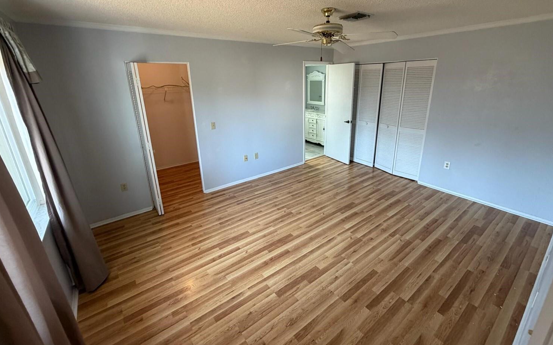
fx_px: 241
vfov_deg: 70.9
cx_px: 290
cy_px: 150
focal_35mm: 16
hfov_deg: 97.8
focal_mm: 2.22
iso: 320
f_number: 2.2
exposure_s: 1/60
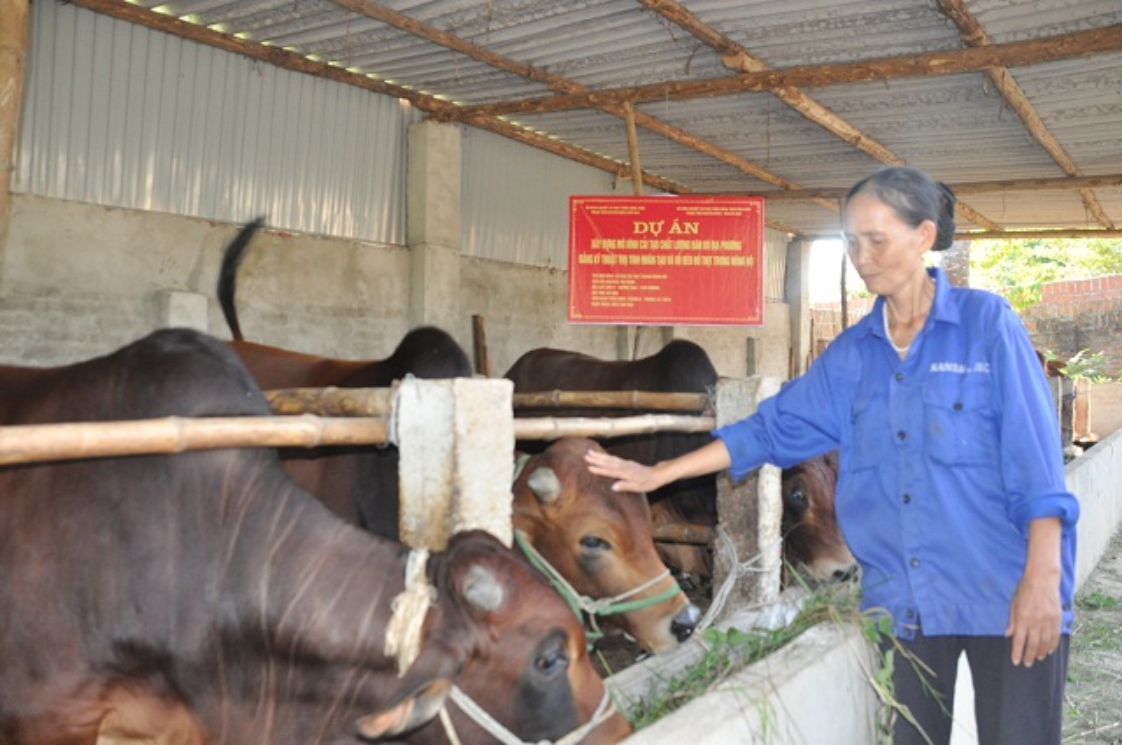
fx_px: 934
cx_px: 561
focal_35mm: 30
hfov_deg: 62.0
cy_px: 372
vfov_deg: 43.5
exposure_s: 1/160
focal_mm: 20
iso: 1000
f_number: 4.5
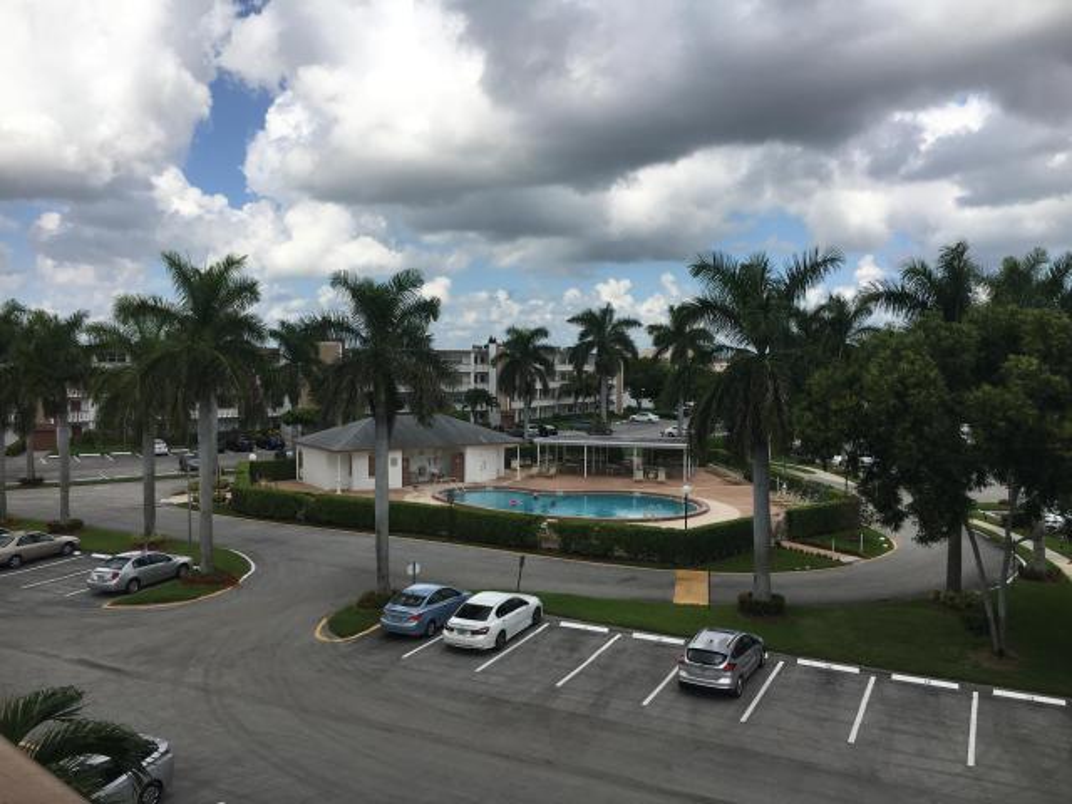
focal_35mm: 29
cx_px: 536
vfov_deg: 48.2
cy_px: 402
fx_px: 898
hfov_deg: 61.7
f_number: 2.2
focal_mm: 4.15
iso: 25
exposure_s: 1/2137
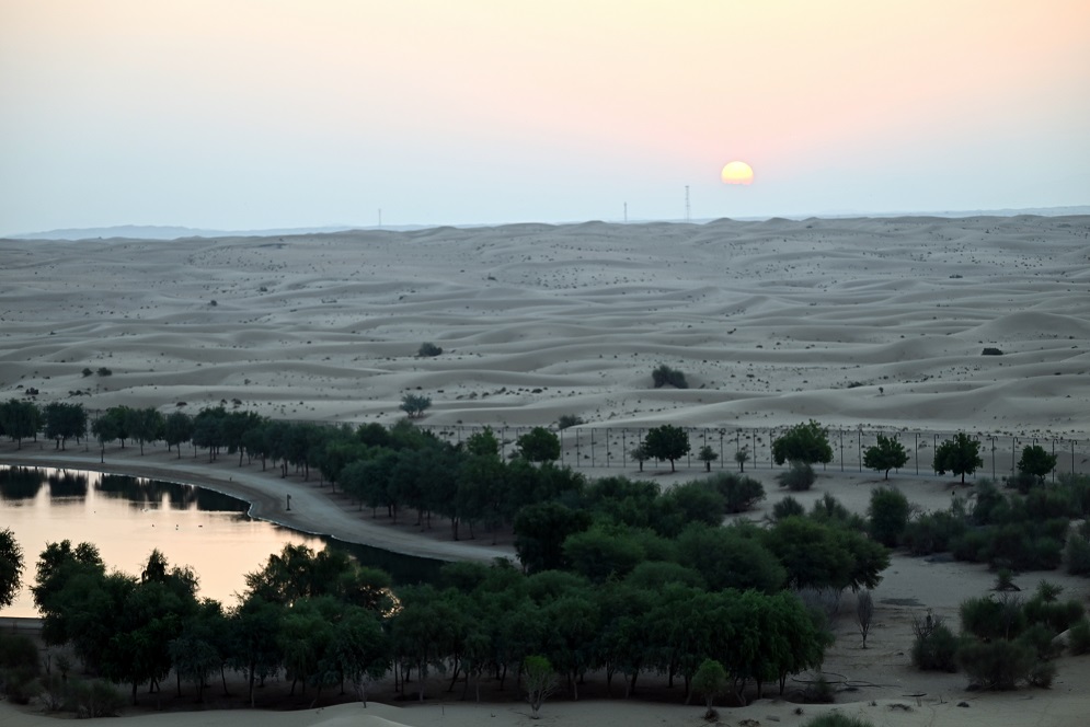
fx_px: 3089
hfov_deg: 20.0
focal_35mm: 102
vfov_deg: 13.4
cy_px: 364
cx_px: 545
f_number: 4.5
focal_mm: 102
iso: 560
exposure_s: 1/250
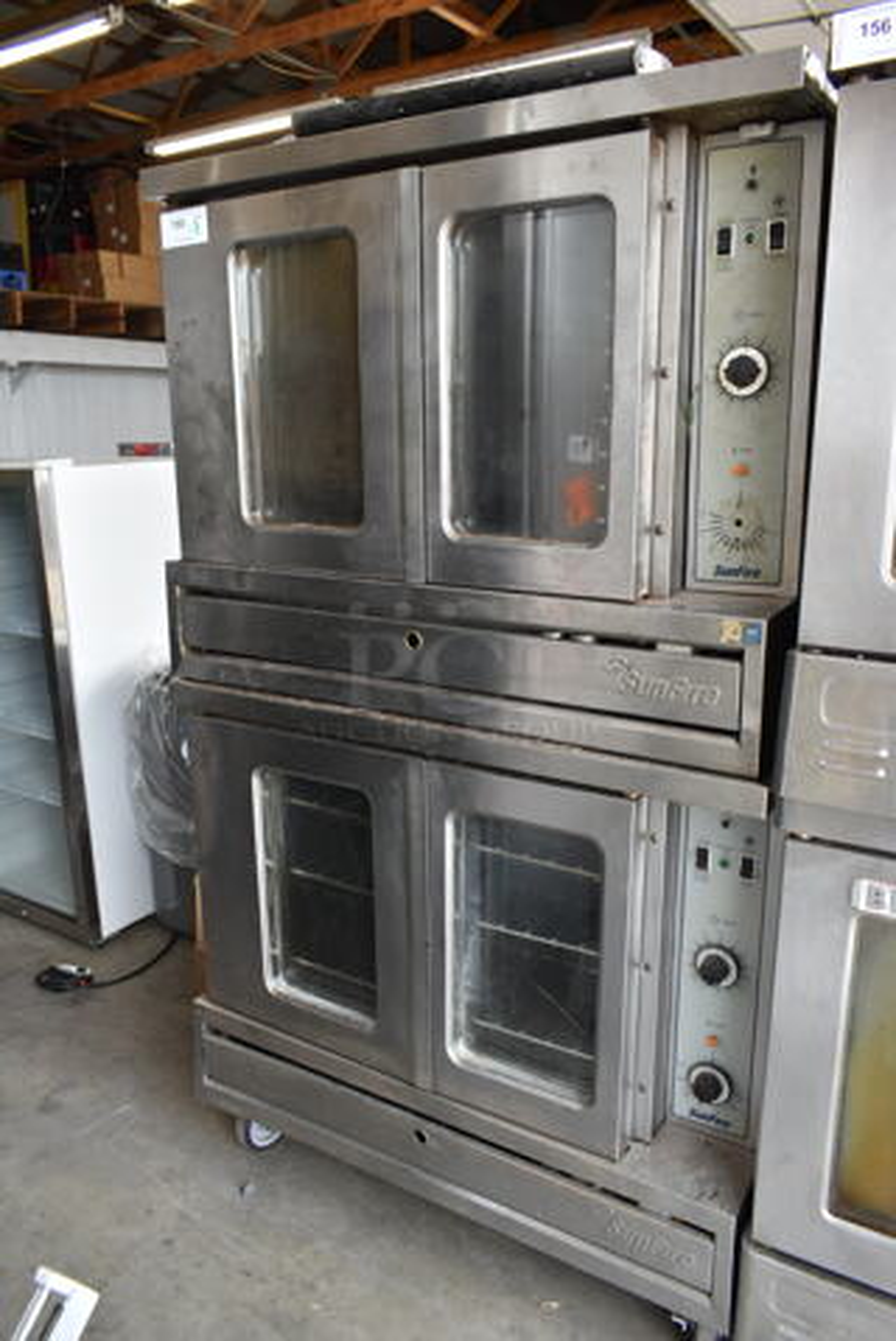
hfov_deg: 48.0
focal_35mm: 27
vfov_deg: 67.4
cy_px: 670
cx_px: 448
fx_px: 1006
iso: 400
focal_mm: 18
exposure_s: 1/60
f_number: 7.1
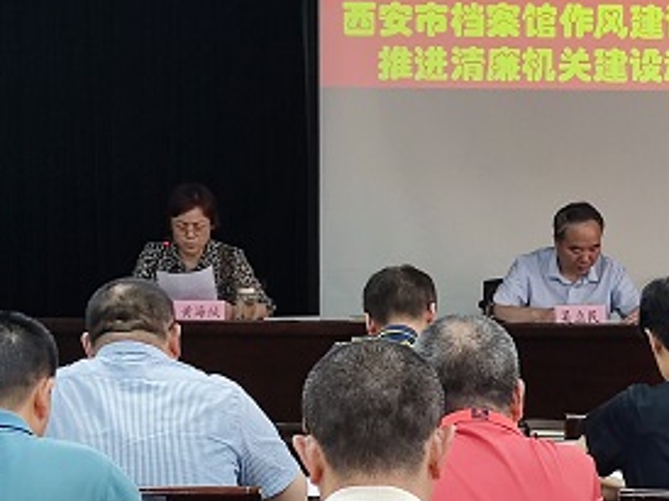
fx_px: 2414
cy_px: 352
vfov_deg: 11.8
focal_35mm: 125
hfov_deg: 15.7
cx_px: 540
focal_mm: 6.72
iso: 274
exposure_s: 1/100
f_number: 1.69
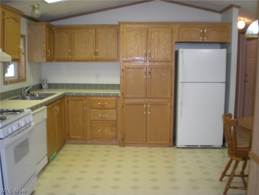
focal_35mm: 38
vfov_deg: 37.7
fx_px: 284
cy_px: 98
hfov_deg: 49.0
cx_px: 130
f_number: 3.1
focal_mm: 6.3
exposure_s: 1/30
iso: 152
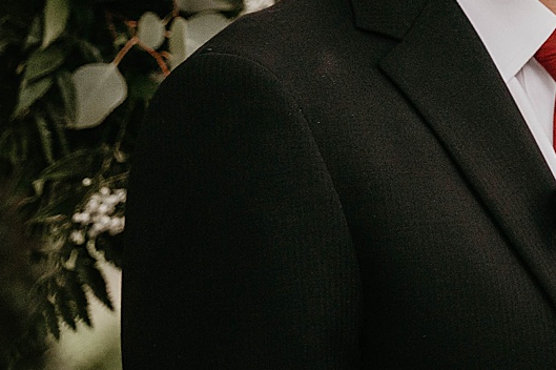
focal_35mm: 227
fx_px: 3504
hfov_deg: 9.0
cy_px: -84
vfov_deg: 6.0
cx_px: 581
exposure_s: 1/320
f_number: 2.8
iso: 500
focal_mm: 75
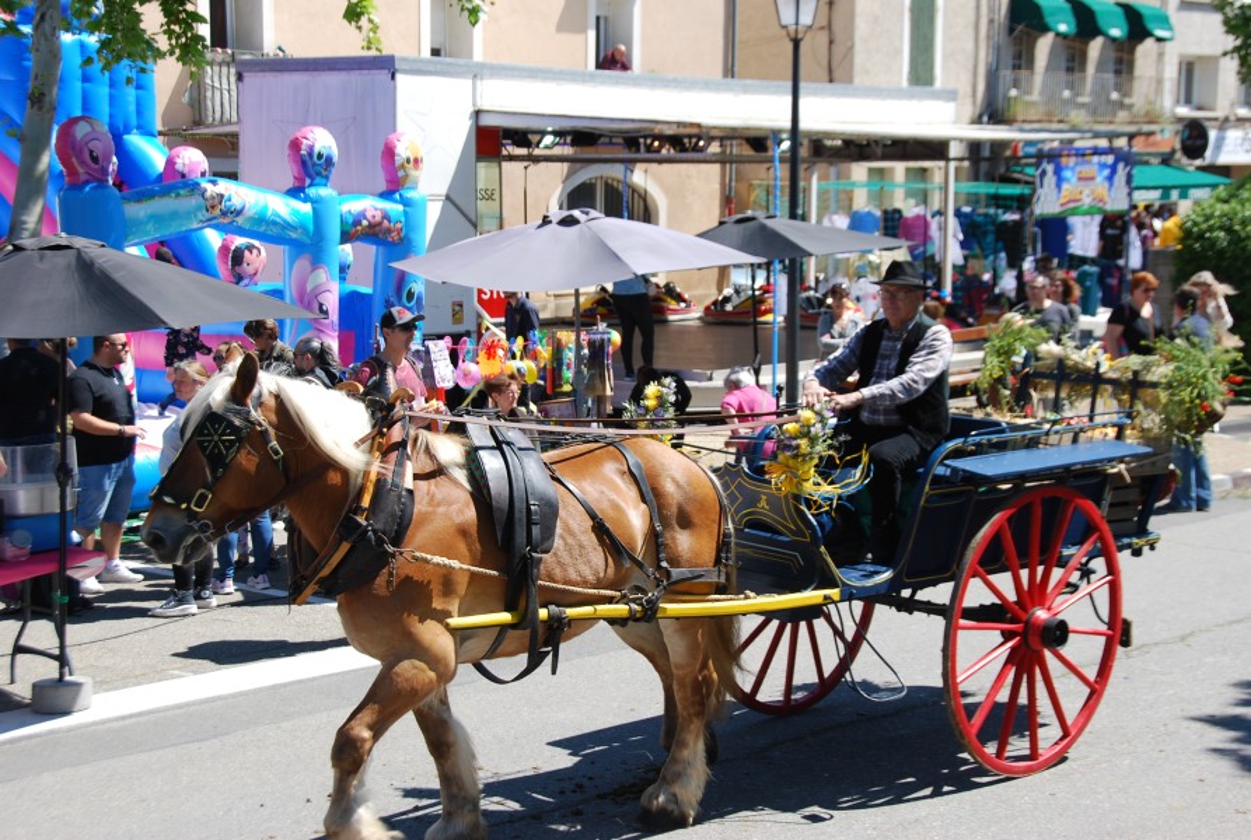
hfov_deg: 33.3
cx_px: 626
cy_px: 420
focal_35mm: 60
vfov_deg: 22.7
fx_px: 2090
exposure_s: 1/200
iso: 100
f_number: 7.1
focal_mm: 40
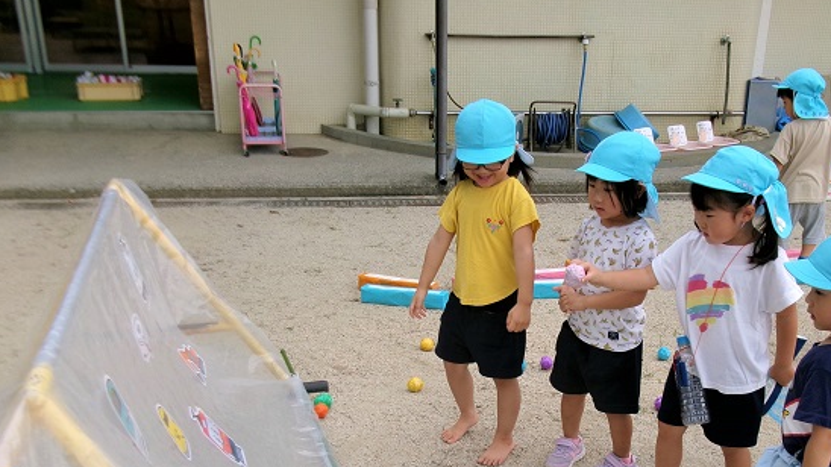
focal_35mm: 39
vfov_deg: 29.8
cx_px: 500
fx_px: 859
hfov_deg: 51.3
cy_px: 366
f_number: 3.9
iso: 100
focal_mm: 5.1
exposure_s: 1/300
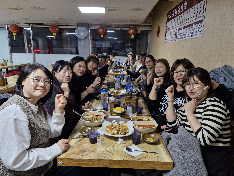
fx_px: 155
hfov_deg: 73.9
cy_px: 88
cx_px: 117
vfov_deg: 58.9
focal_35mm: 23
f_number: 1.8
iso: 200
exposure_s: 1/120
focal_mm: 5.54
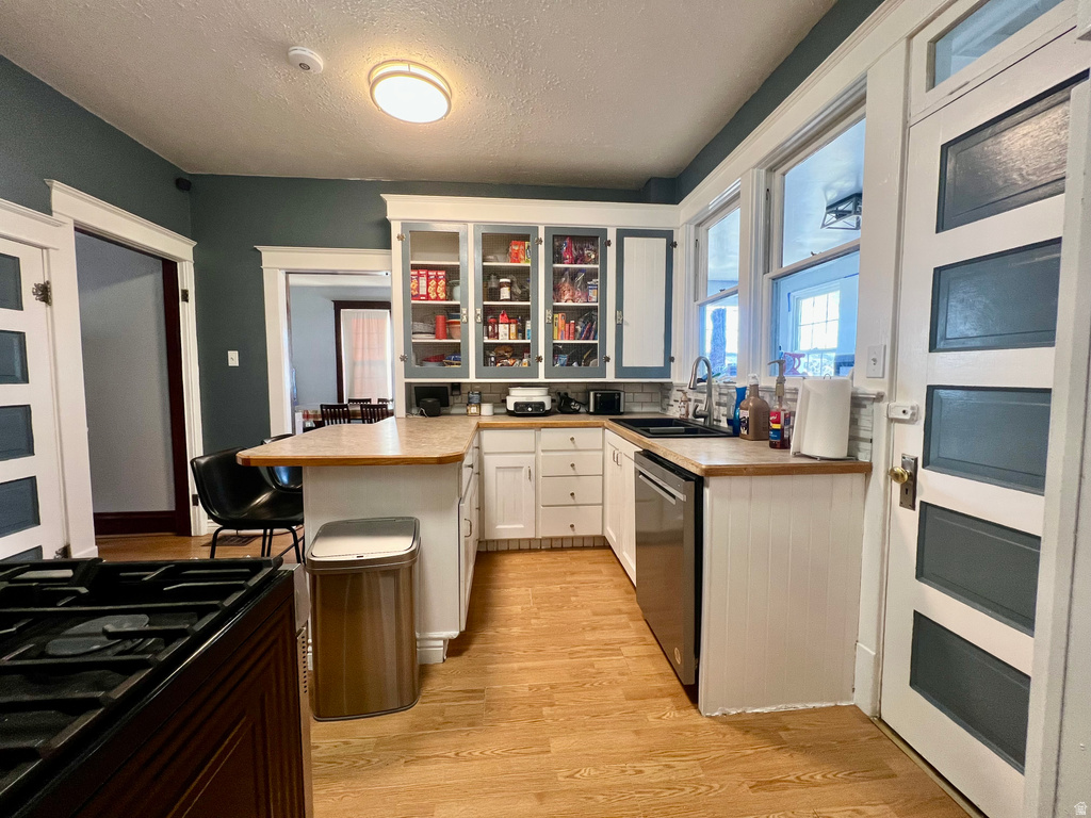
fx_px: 410
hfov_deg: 106.2
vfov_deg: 89.9
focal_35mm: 13
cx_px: 546
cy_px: 409
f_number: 1.8
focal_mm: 1.57
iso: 200
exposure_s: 1/60
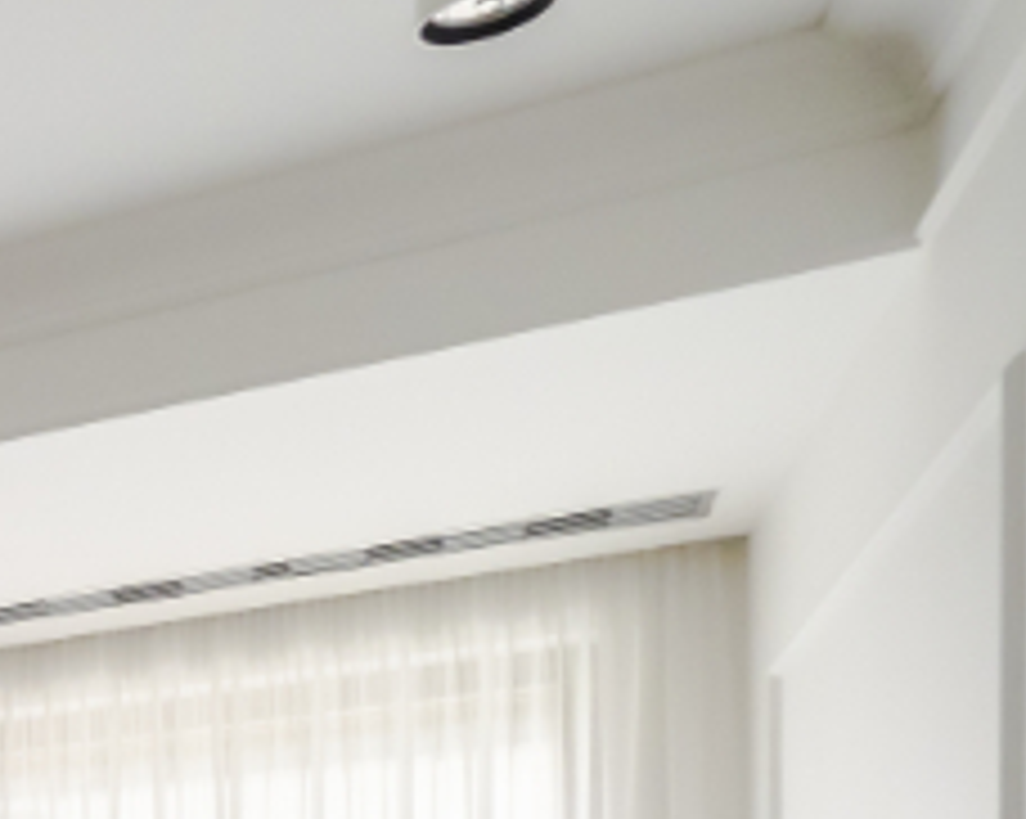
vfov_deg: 21.4
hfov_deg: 18.6
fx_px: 1820
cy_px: 1215
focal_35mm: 60
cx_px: -1066
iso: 400
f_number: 4
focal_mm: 7
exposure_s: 1/20
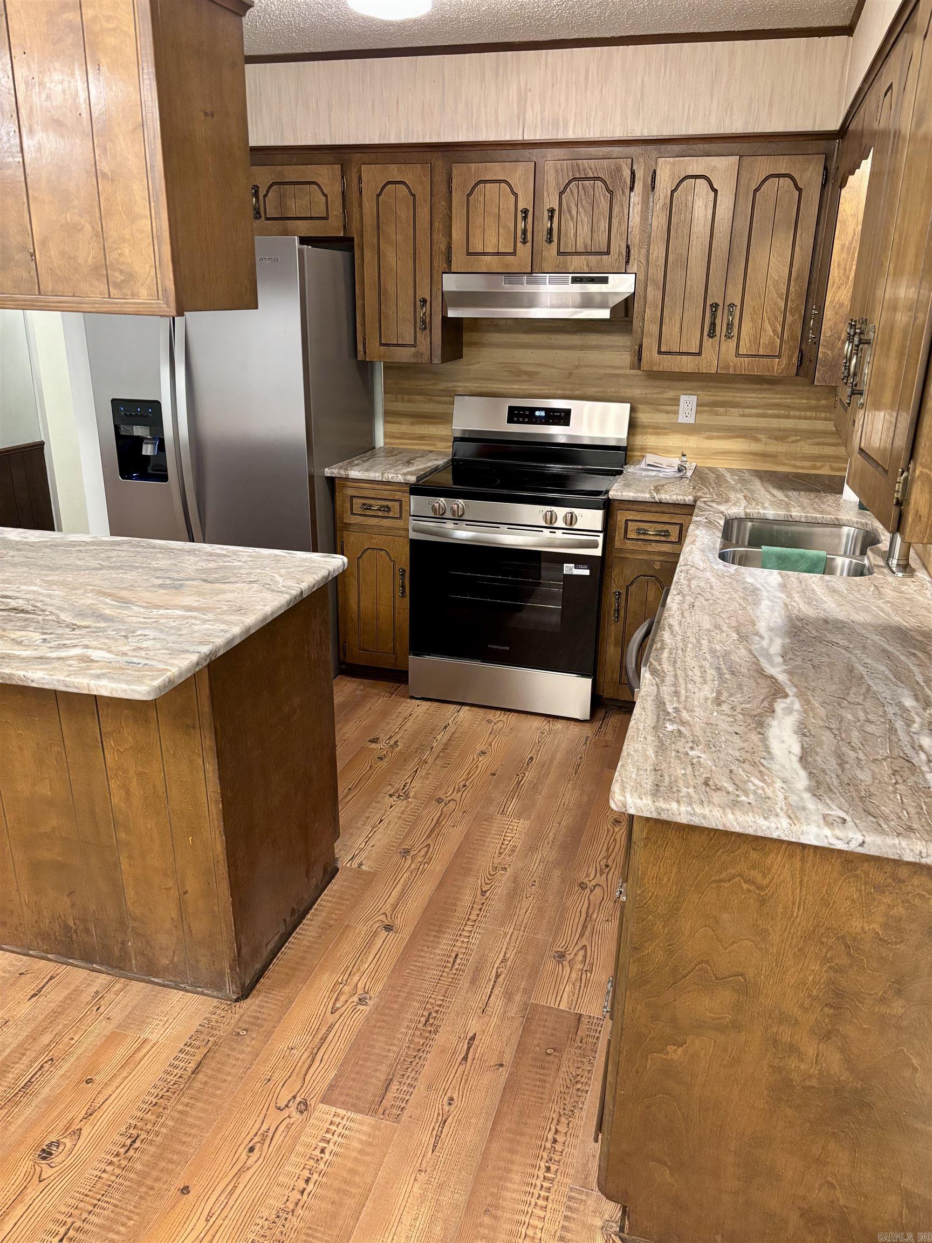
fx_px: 933
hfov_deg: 53.1
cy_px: 622
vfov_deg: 67.3
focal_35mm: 26
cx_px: 466
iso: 500
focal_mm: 5.96
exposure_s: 1/60
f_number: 1.6
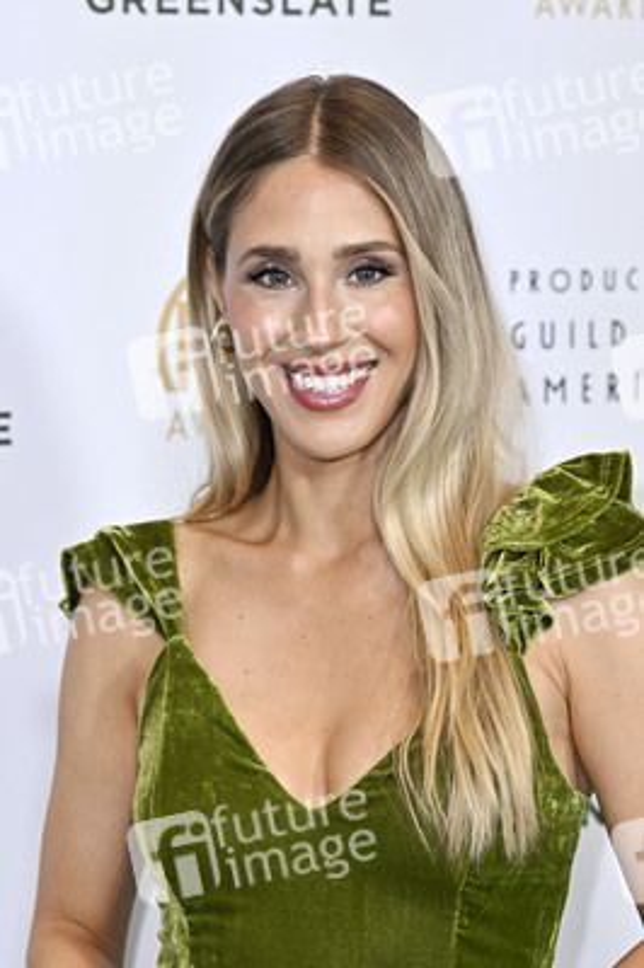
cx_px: 322
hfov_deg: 8.9
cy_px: 484
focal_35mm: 154
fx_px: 4139
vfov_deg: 13.3
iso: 2000
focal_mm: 103
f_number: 5.6
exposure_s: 1/320
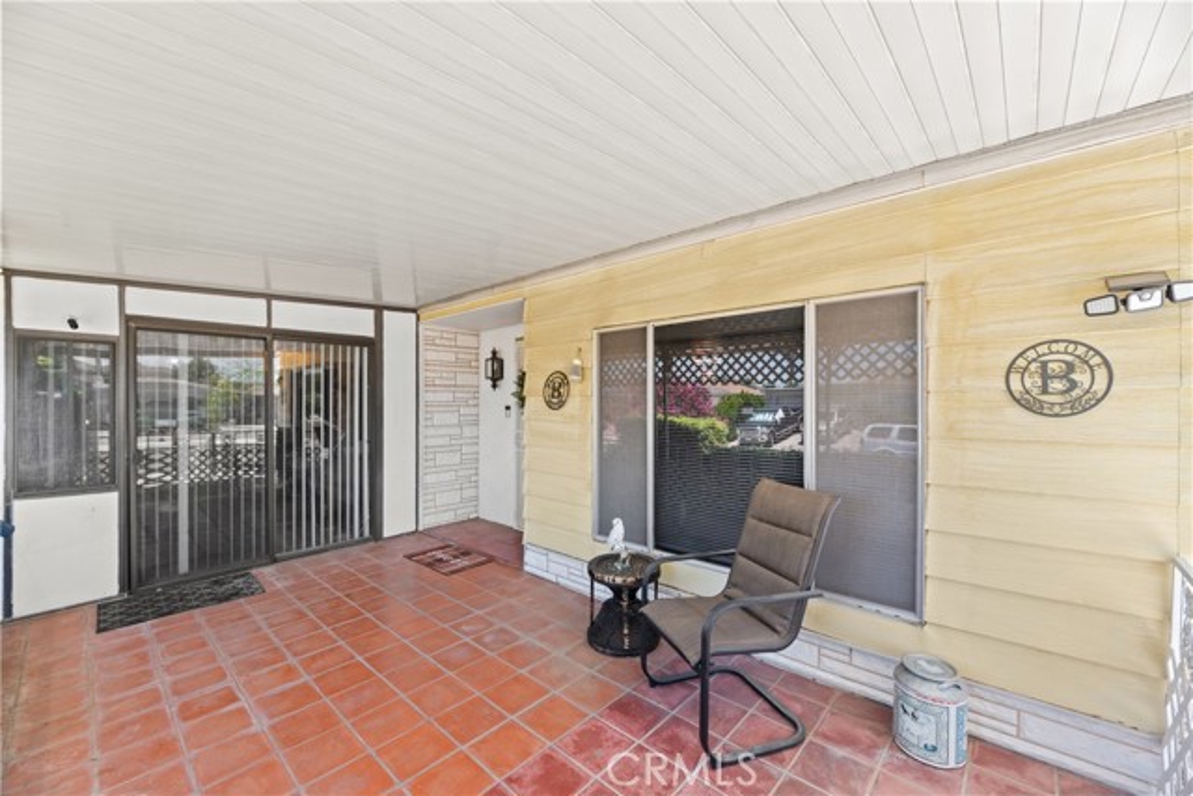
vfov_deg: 81.2
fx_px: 464
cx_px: 596
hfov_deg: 104.2
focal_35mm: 14
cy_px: 398
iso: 80
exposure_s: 1/10
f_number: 8
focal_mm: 14
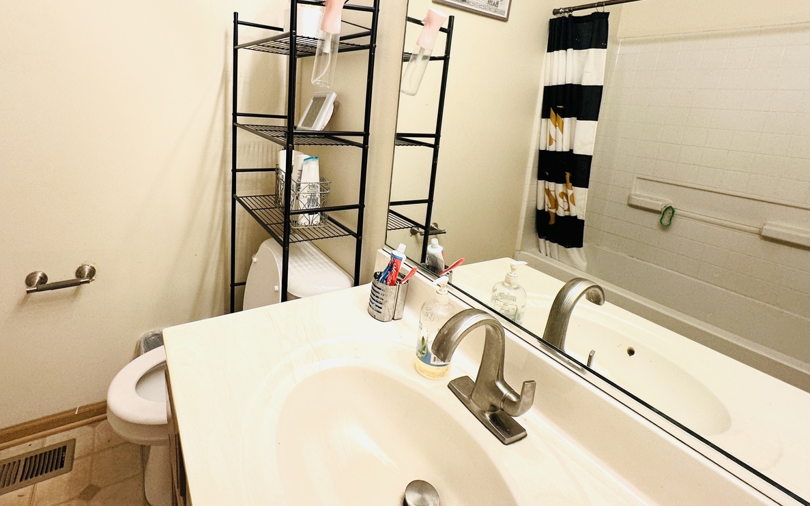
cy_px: 177
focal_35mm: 18
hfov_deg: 90.7
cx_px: 357
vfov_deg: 63.7
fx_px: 397
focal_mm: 2.22
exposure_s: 1/120
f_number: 2.2
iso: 125
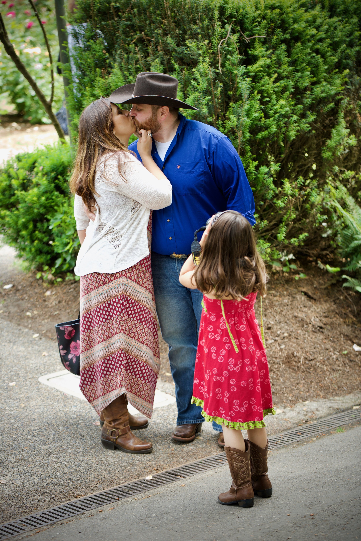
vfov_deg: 21.5
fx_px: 1428
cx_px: 180
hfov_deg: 14.4
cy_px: 270
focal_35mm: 95
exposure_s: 1/160
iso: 200
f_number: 2.8
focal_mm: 95
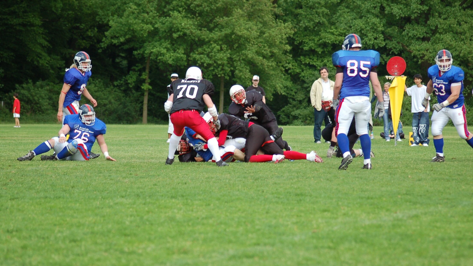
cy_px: 147
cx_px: 236
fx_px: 2170
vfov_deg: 7.0
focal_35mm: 173
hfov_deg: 12.4
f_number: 4.2
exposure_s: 1/1000
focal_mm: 110
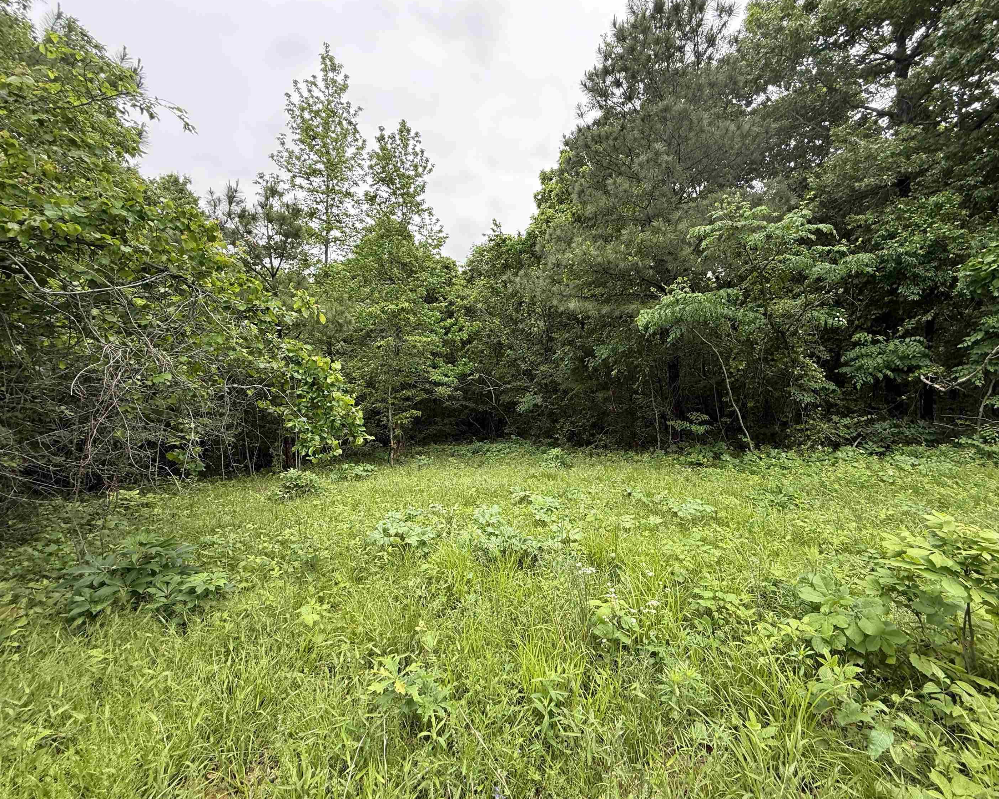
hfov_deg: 96.7
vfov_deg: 84.0
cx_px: 525
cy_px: 390
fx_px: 443
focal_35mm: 15
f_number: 2.2
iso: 64
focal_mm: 2.22
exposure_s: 1/207
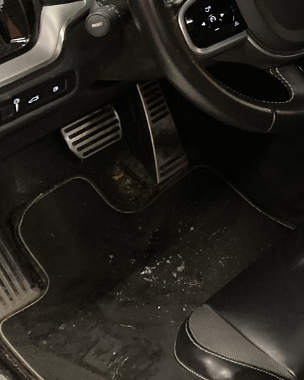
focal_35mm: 75
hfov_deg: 18.5
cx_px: 431
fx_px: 843
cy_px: 56
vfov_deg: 24.8
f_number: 1.8
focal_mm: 3.99
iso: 640
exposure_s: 1/20
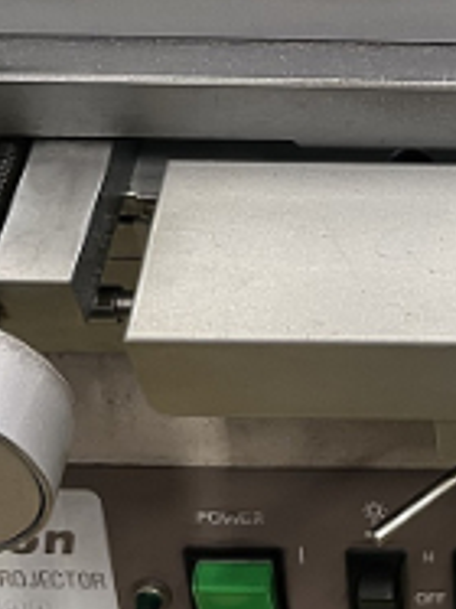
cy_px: 218
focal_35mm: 89
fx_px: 1565
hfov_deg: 15.6
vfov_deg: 22.0
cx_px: 629
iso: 250
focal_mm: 5.1
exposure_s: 1/60
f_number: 1.6
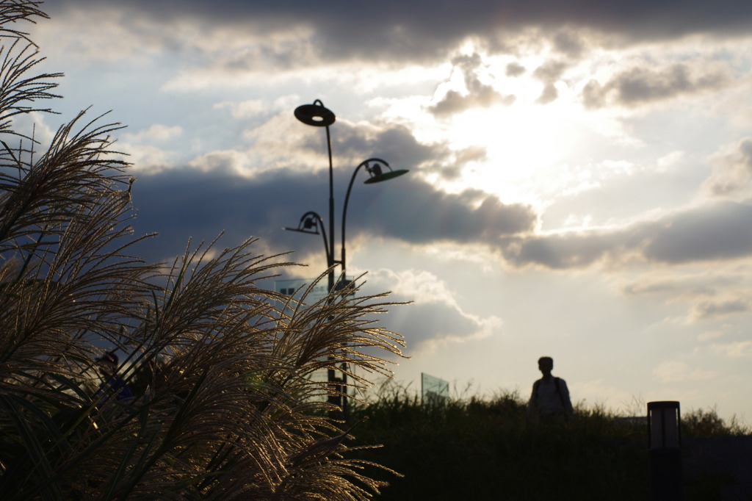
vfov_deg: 18.2
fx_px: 1566
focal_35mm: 75
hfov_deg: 27.0
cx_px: 376
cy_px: 250
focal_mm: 50
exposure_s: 1/640
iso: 200
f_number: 11
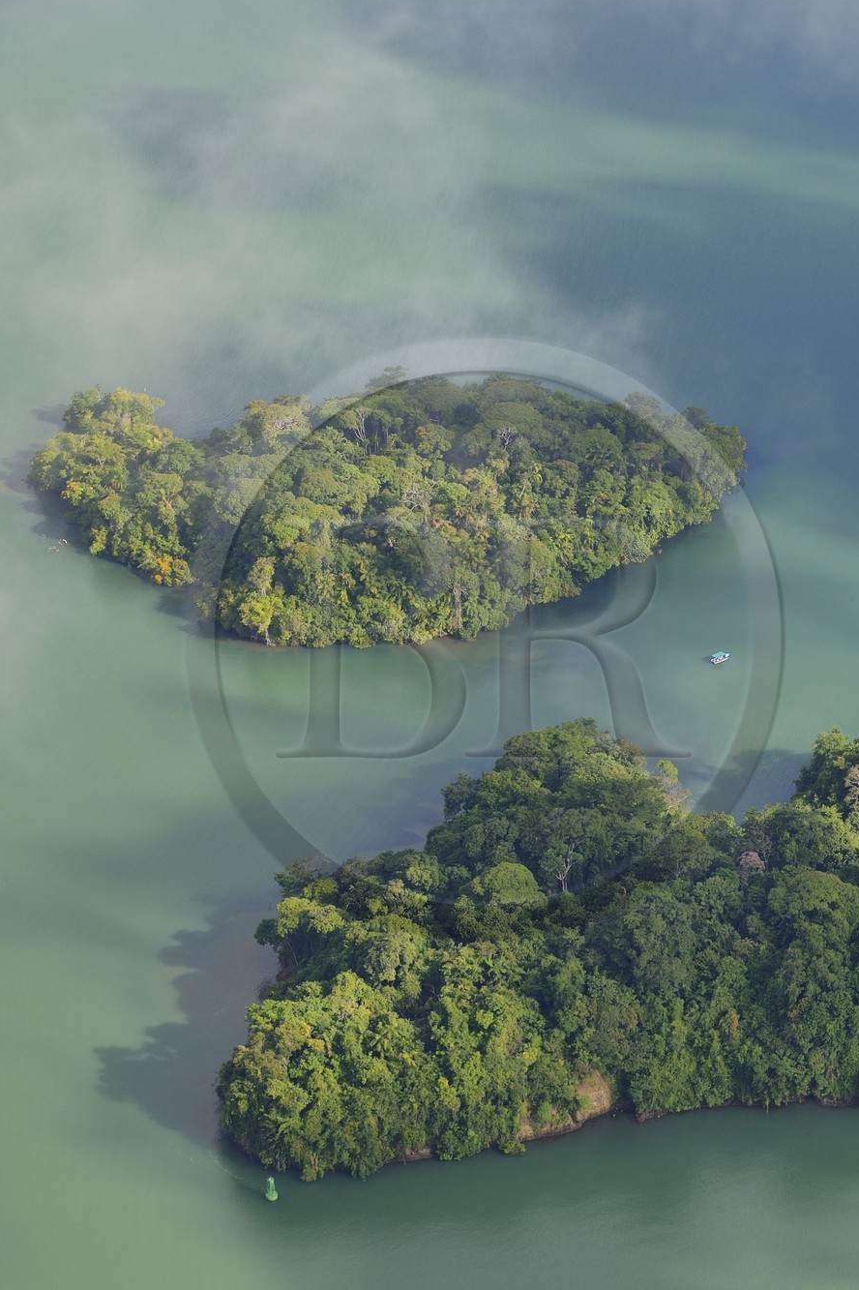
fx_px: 5156
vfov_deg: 14.3
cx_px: 482
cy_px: 640
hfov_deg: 9.5
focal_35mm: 144
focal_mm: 120
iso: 200
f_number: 4.5
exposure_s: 1/800
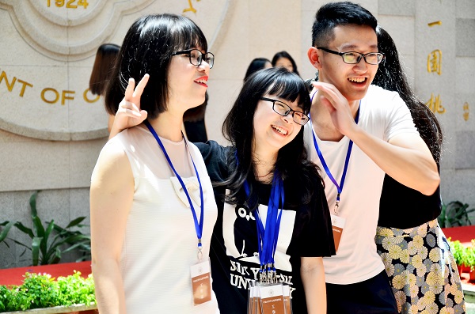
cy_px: 157
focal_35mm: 87
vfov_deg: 15.6
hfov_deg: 23.4
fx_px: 1145
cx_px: 238
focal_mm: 58
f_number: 5
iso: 320
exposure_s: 1/125
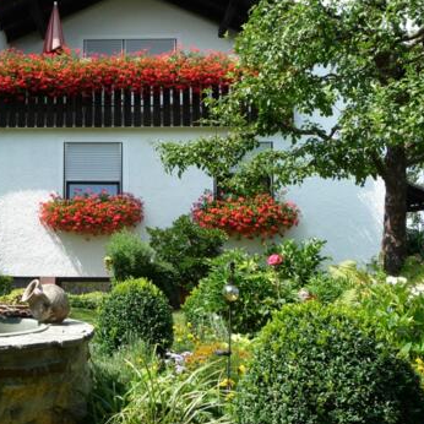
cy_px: 181
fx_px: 582
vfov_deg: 39.9
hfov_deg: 39.0
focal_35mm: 42
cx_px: 108
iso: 100
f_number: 3.3
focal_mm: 4.7
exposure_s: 1/500
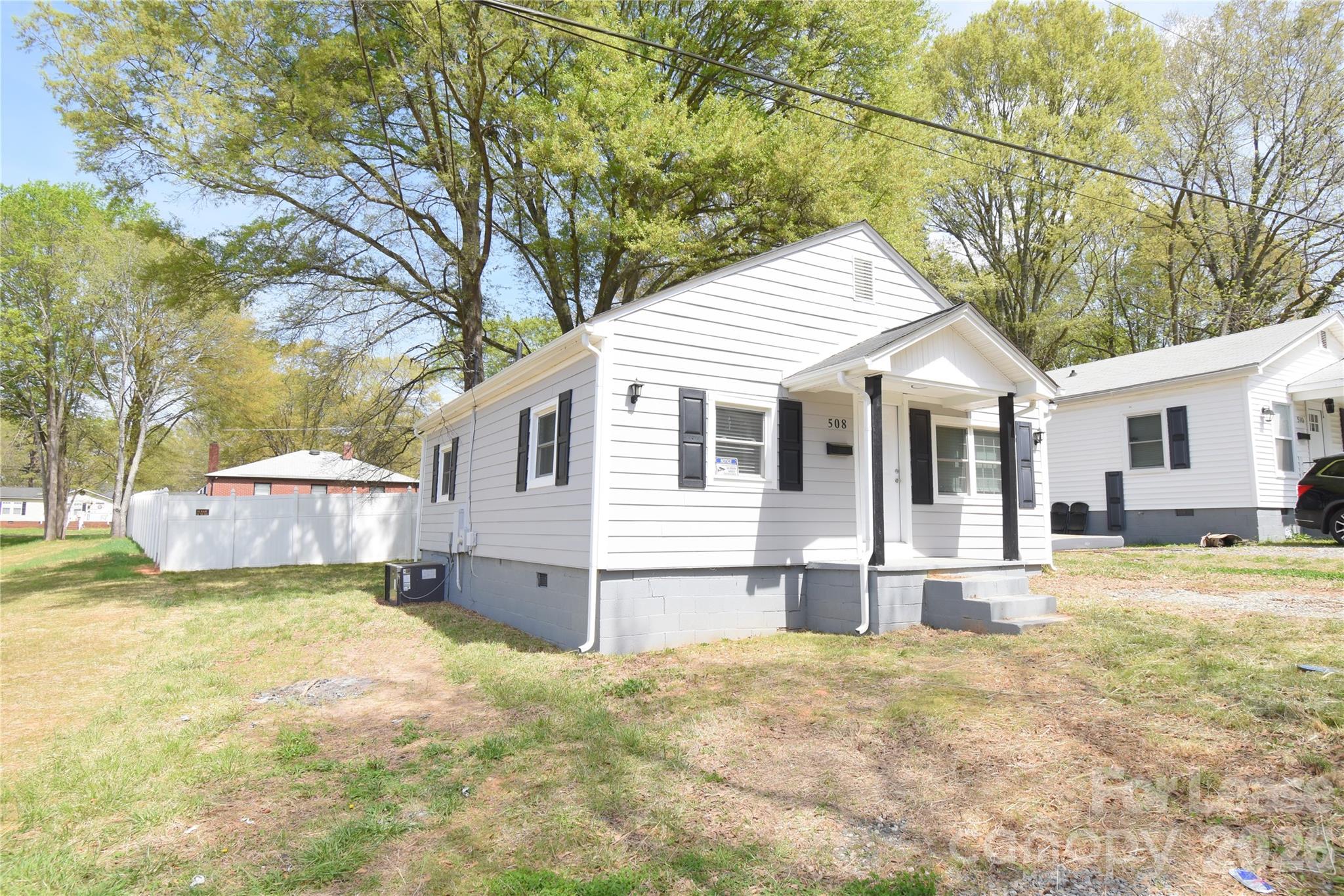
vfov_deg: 63.2
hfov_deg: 85.4
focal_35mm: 20
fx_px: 728
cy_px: 448
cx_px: 672
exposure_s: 1/250
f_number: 8
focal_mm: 13
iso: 200
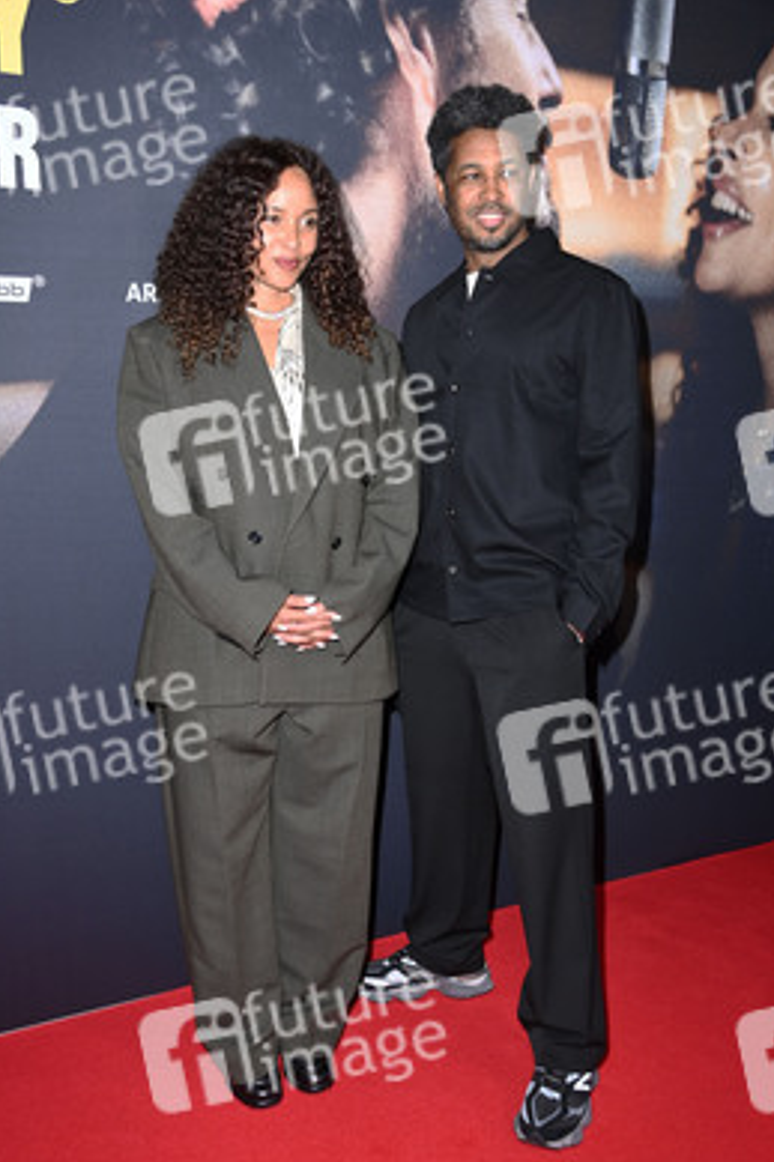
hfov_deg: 35.9
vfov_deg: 51.9
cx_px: 380
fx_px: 1194
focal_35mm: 37
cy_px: 594
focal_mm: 36
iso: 1250
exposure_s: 1/250
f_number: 5.6
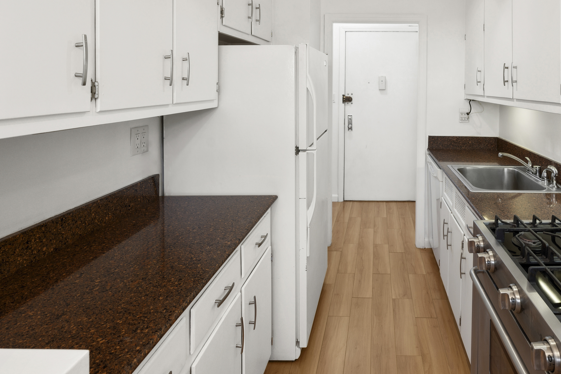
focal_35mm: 23
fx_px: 358
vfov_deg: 52.4
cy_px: 88
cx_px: 375
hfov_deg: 73.7
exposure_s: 1/20
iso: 320
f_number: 8
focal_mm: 14
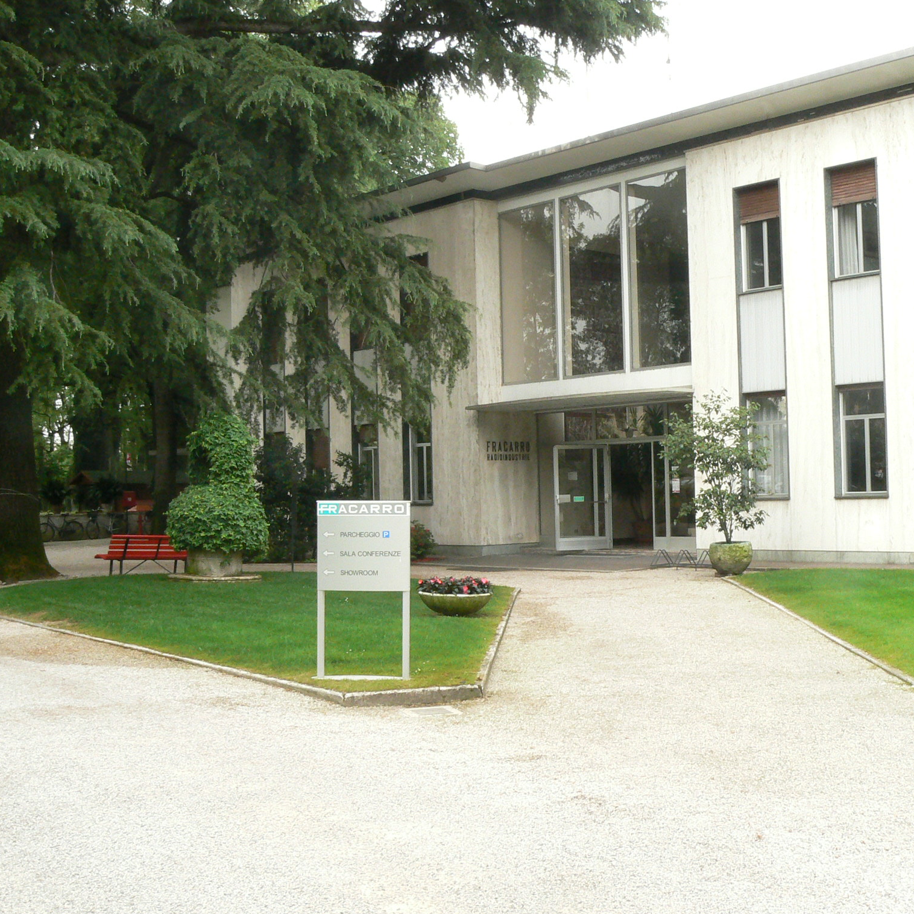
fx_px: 1285
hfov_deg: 39.1
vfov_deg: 39.2
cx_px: 517
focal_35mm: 43
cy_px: 459
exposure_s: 1/30
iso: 200
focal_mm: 6
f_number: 8
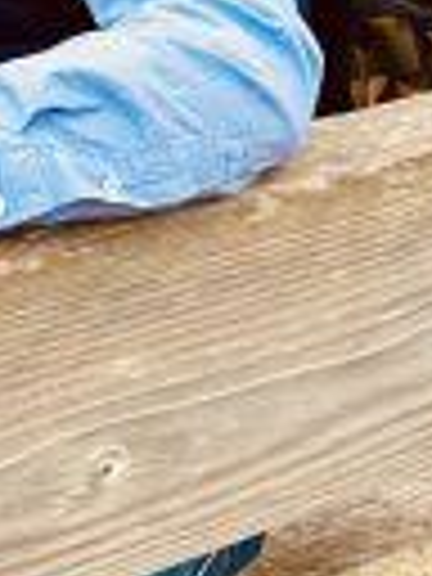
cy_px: -238
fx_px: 3245
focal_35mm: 195
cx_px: 76
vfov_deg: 9.9
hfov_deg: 7.6
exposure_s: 1/198
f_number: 2
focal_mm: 6
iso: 20
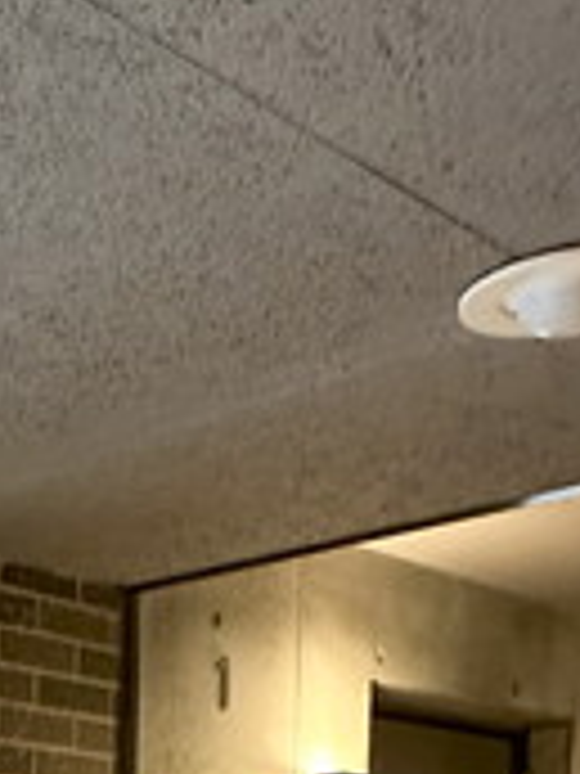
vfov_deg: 25.4
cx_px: -207
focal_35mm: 65
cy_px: 1022
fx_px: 1452
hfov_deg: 20.3
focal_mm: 2.22
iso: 640
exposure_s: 1/50
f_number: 2.2
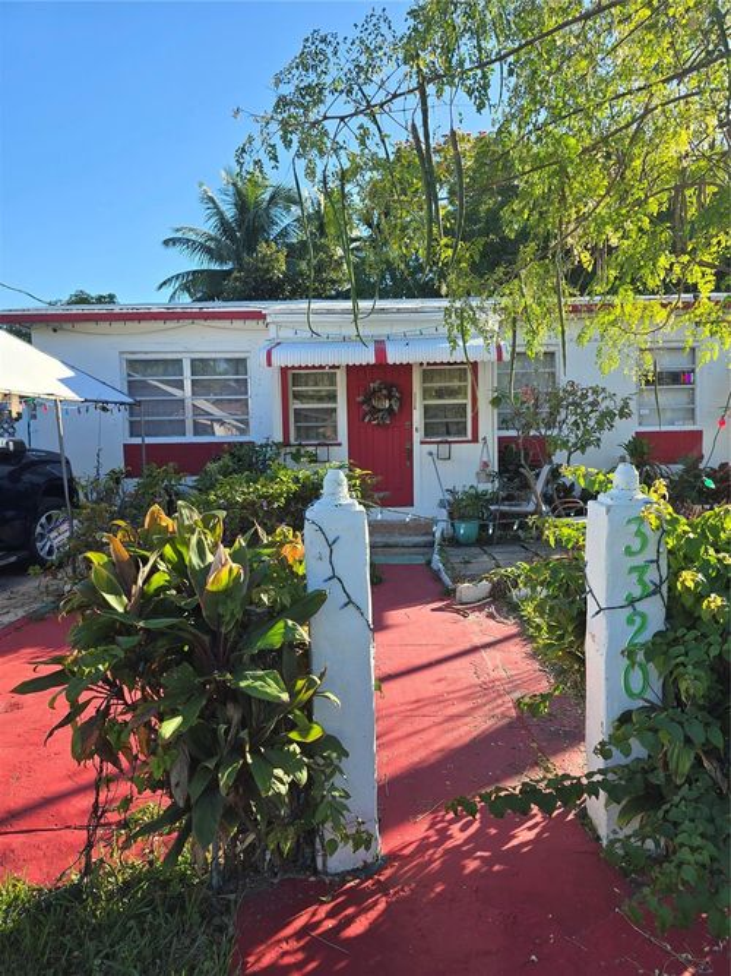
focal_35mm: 23
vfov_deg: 73.9
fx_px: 648
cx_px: 366
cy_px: 488
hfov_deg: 58.9
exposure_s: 1/248
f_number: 1.7
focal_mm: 6.3
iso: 12
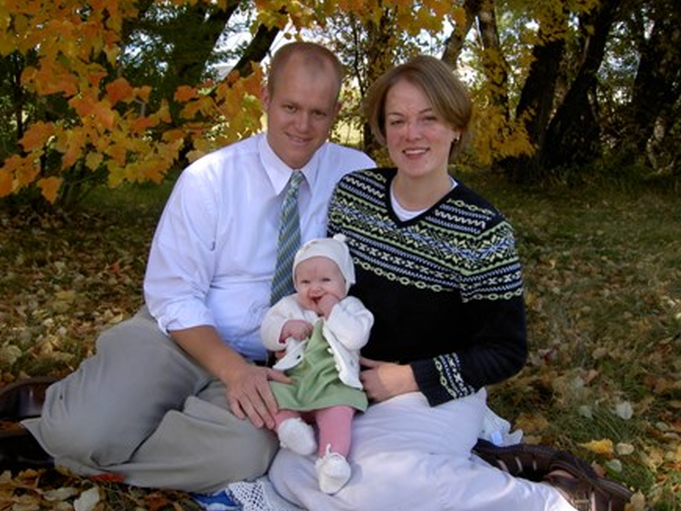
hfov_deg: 52.6
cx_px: 338
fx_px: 688
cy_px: 252
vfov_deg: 40.7
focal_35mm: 35
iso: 50
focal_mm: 5.6
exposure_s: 1/125
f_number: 4.7
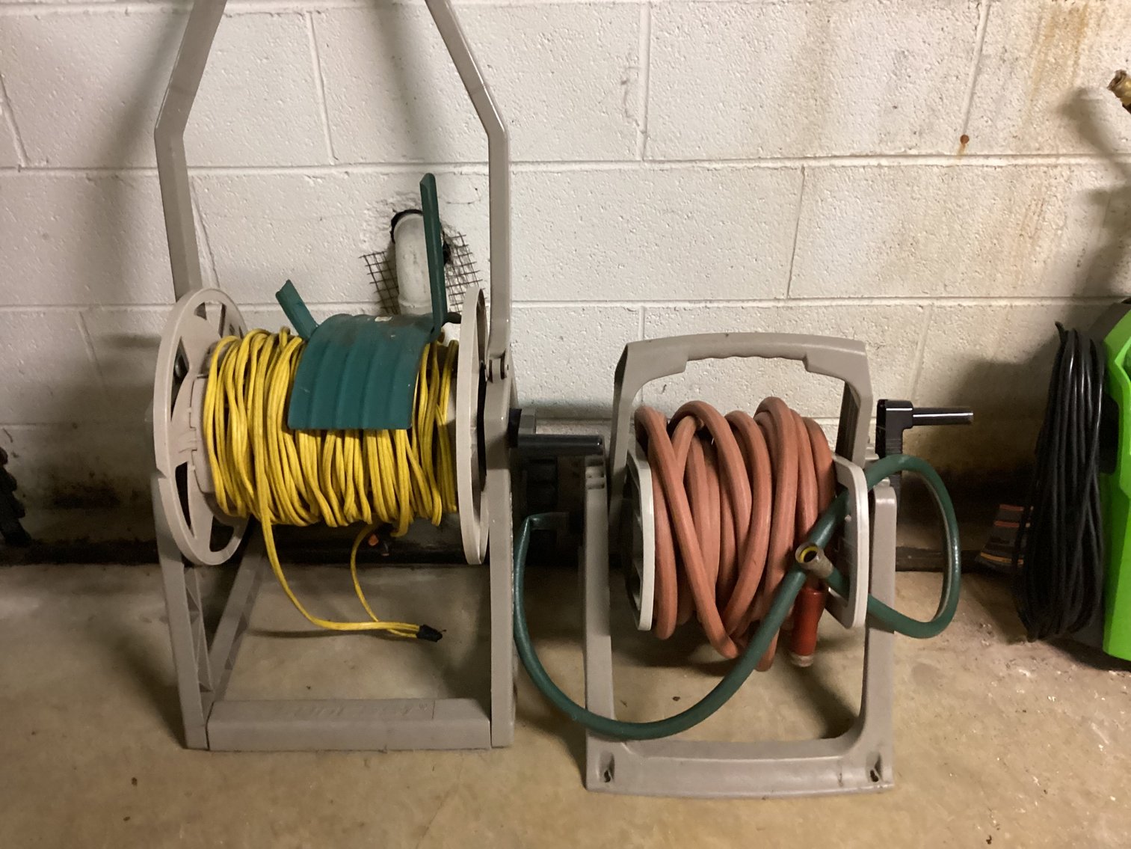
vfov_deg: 45.4
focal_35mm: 31
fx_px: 1013
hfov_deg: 58.3
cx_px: 566
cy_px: 424
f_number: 2.4
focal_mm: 3.3
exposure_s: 1/30
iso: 400
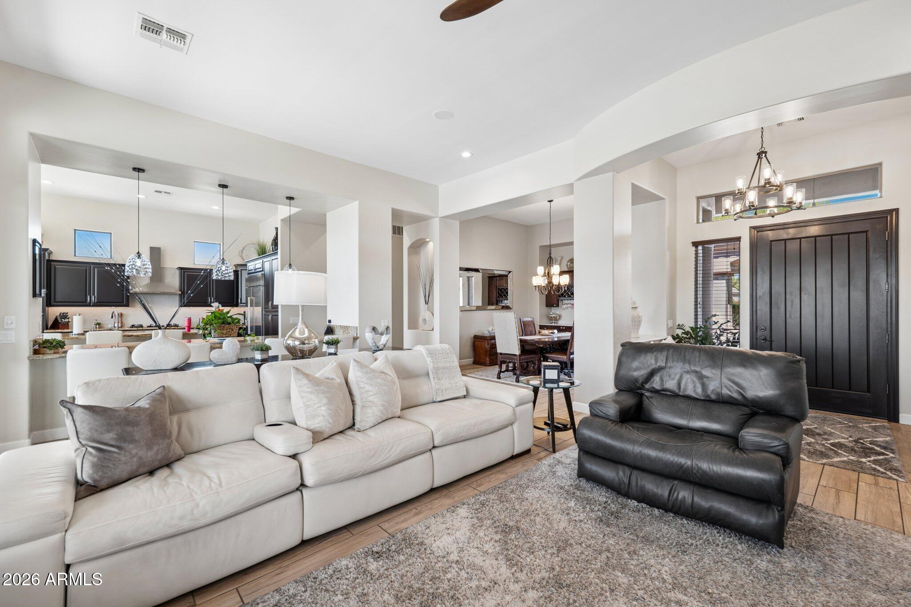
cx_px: 456
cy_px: 304
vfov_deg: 81.2
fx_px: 354
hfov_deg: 104.3
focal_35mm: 14
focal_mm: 14
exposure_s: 1/15
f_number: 8
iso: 400
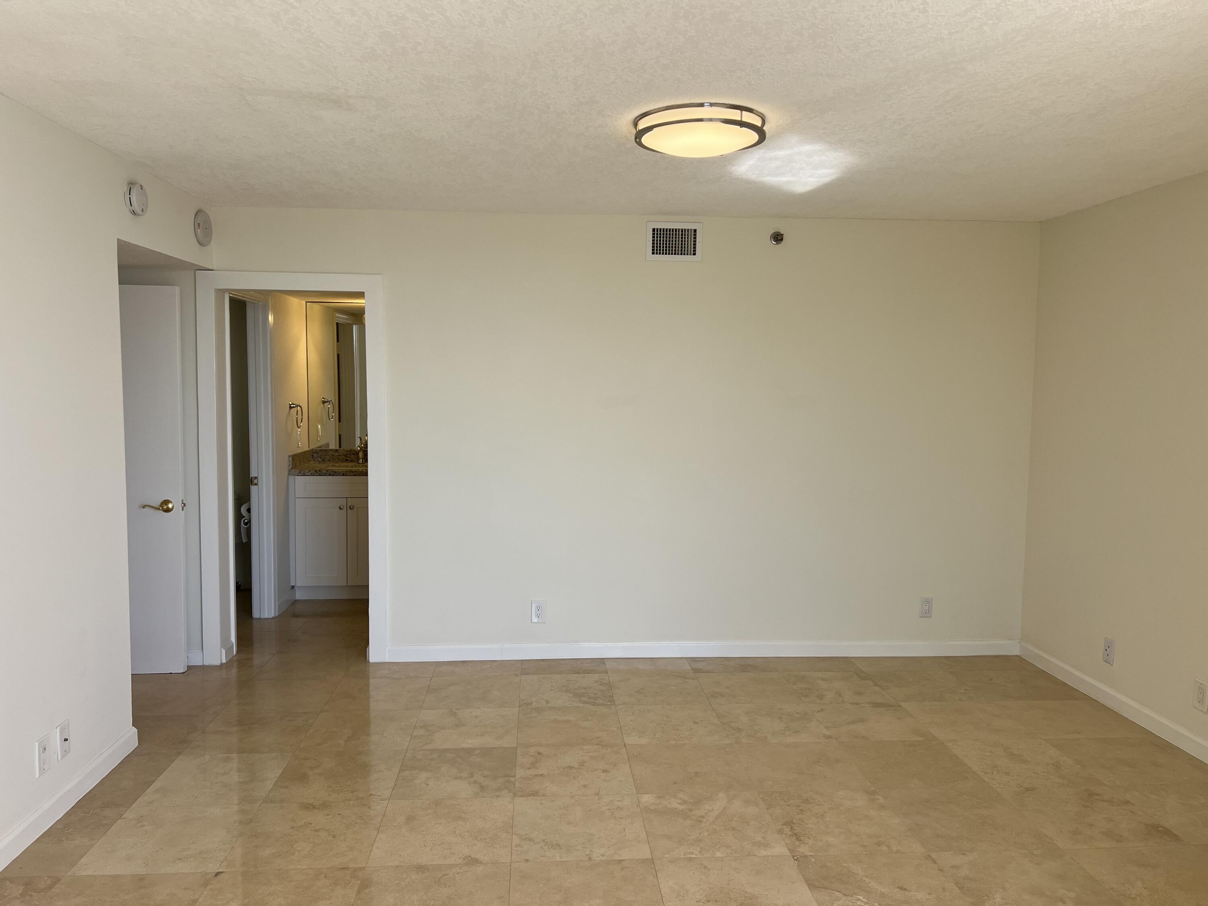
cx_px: 604
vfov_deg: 53.1
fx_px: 907
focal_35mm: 26
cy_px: 453
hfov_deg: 67.3
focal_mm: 5.7
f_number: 1.5
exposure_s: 1/416
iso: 50
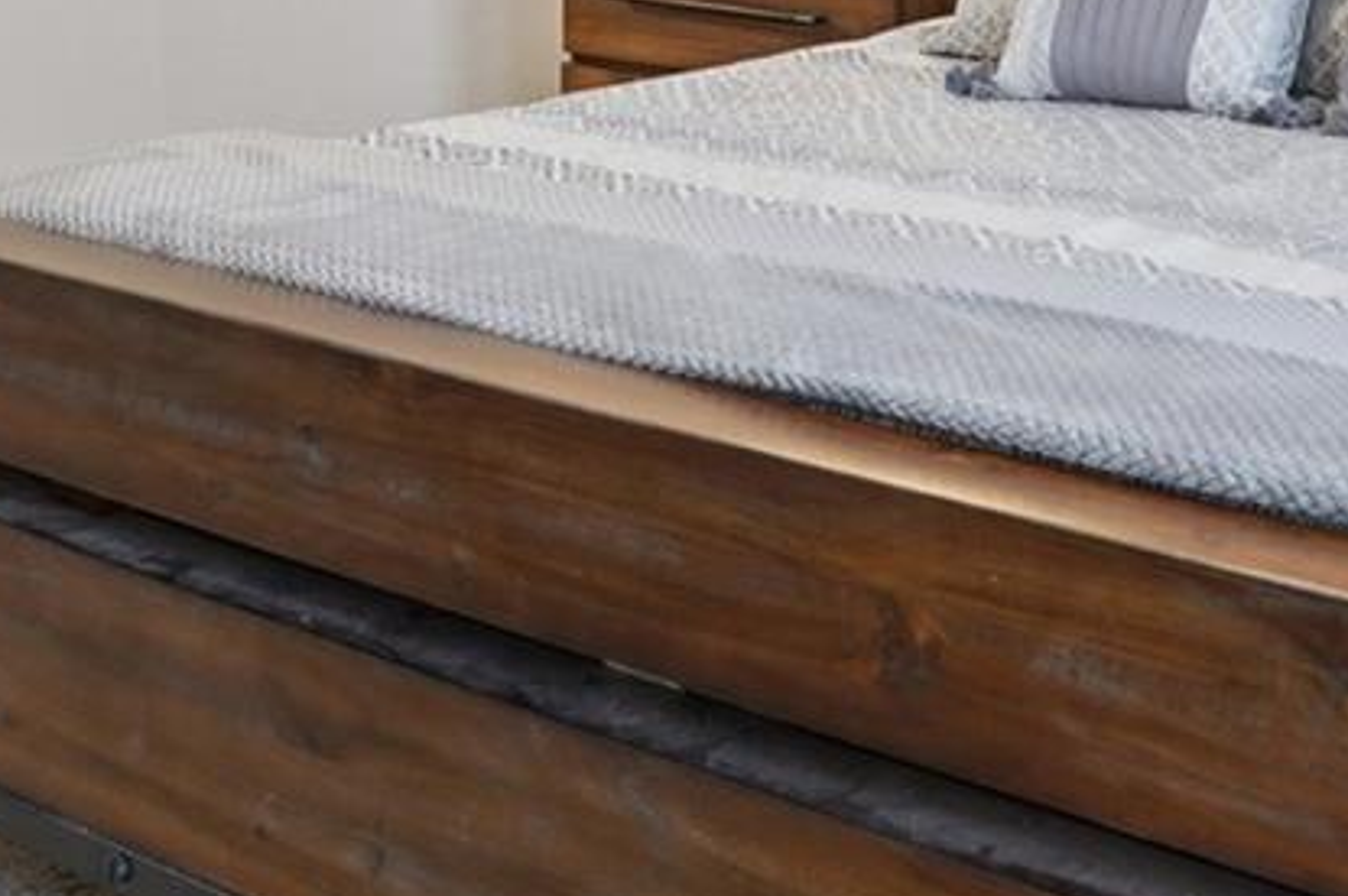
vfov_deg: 16.0
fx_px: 2956
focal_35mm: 79
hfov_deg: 25.4
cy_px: -398
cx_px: 997
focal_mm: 16
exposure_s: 1/6
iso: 400
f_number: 8
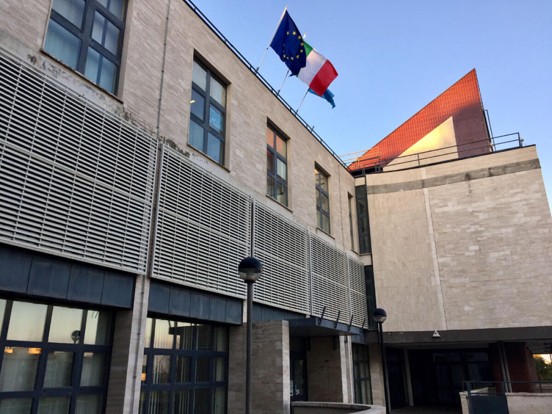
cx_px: 276
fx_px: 462
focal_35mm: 29
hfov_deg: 61.7
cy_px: 207
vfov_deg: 48.2
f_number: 2.2
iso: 32
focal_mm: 4.15
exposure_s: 1/321
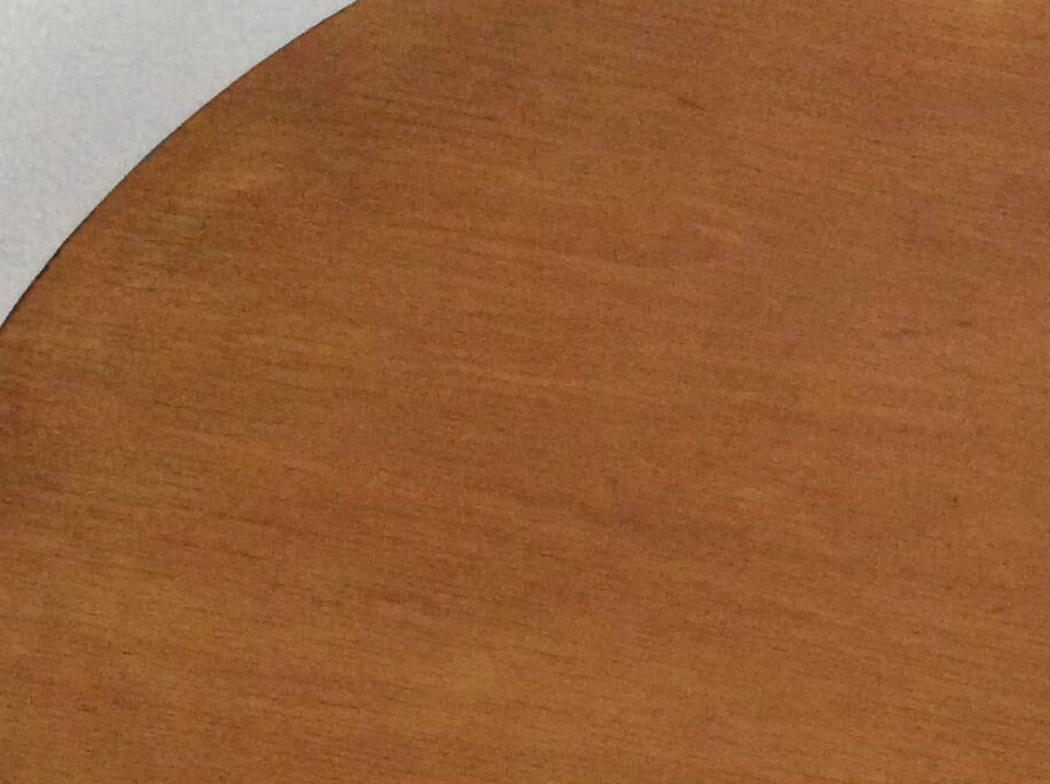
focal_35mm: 90
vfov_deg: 16.0
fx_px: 2725
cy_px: 823
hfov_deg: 21.3
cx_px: 968
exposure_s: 1/25
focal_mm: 3.3
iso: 250
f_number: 2.4
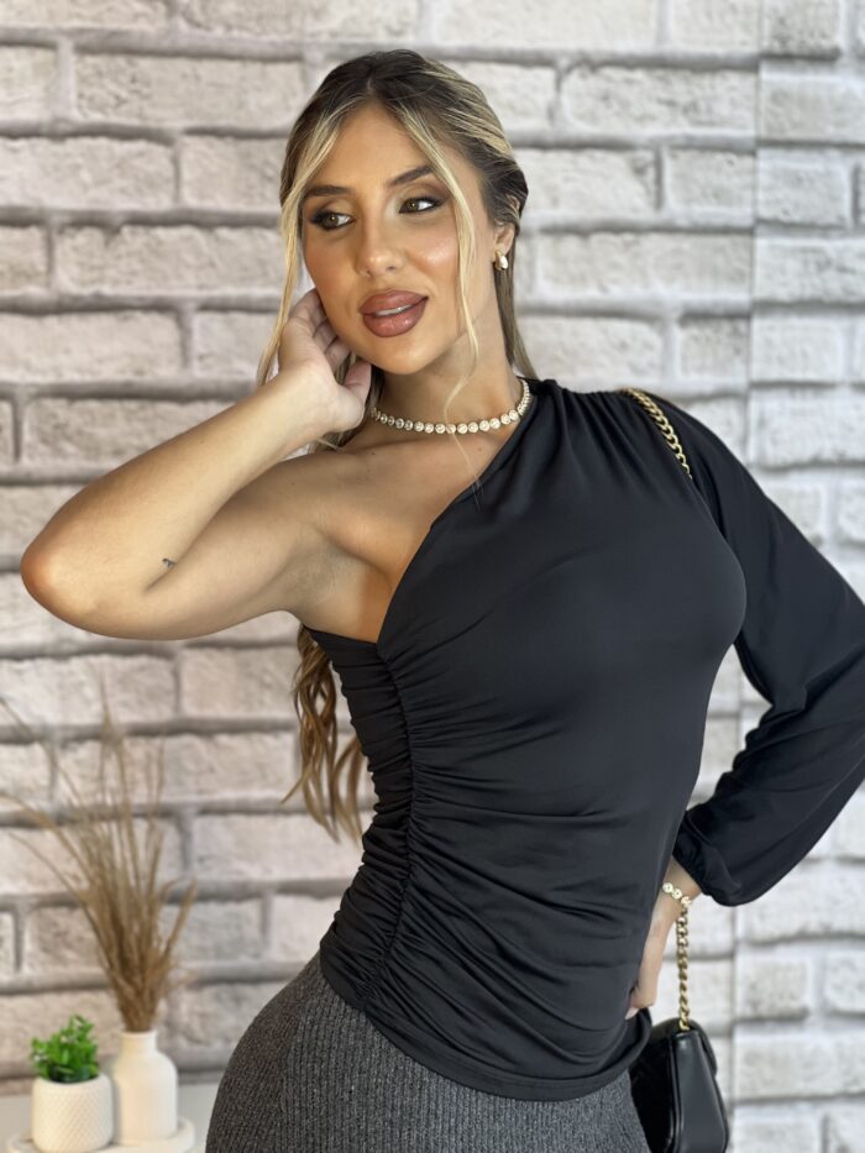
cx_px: 432
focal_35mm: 77
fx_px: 2565
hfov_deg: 19.1
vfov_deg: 25.3
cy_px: 576
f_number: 2.8
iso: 100
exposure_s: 1/120
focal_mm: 9
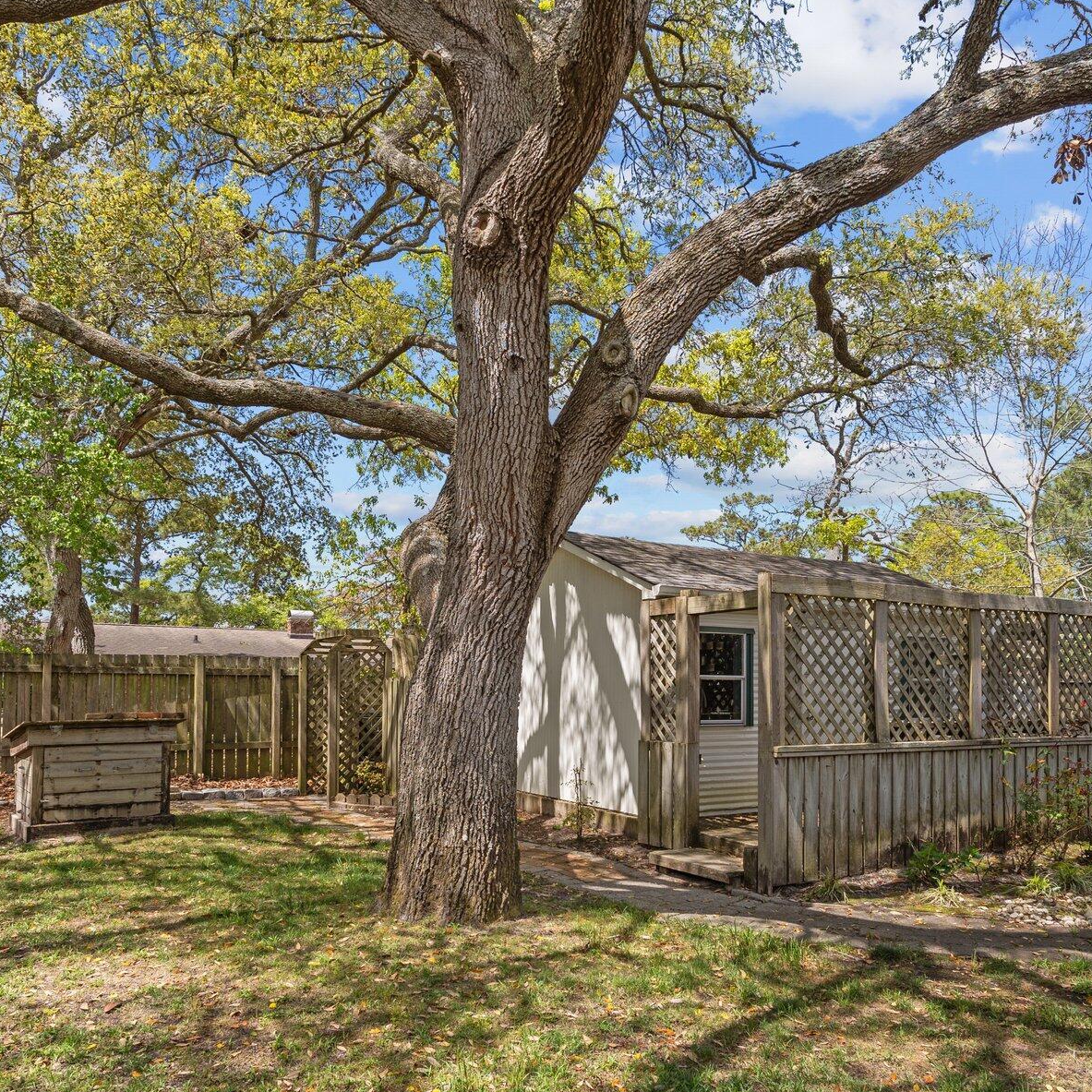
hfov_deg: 62.9
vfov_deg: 62.8
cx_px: 557
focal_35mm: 25
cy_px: 495
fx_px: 892
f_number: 6.3
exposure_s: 1/320
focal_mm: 17
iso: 125
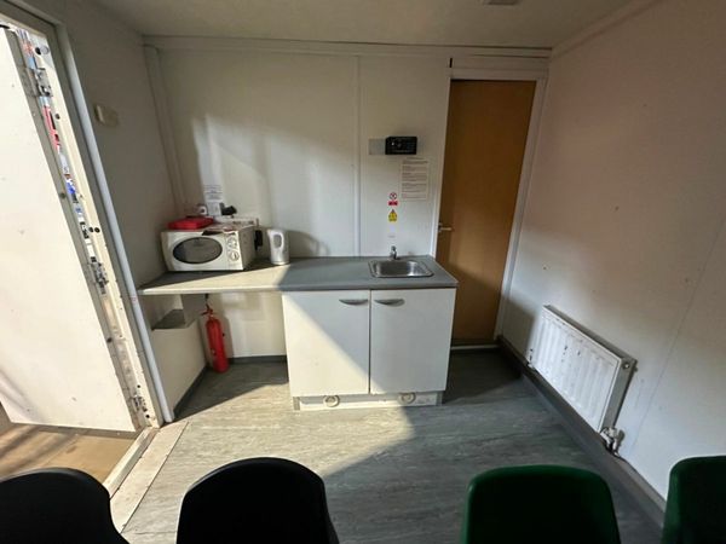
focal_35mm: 14
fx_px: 294
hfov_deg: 102.1
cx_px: 363
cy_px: 272
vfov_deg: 85.7
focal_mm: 2.22
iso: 1000
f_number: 2.2
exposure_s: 1/60
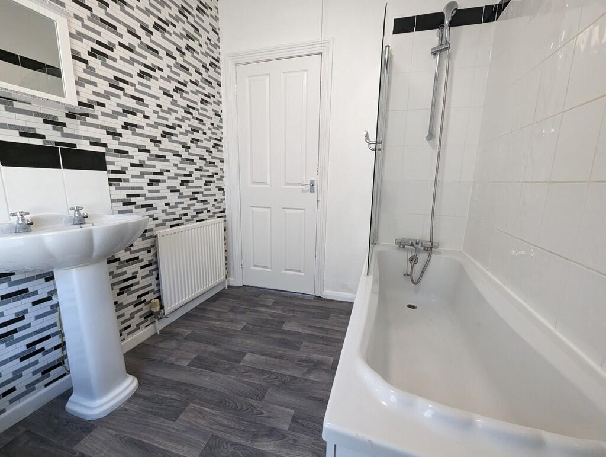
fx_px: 228
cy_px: 228
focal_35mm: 13
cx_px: 303
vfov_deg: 90.1
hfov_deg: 106.1
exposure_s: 1/175
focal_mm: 1.95
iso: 577
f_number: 2.2
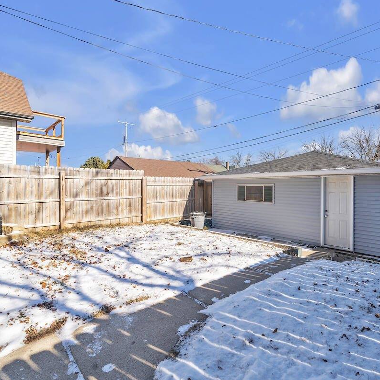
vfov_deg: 80.7
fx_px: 224
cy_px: 191
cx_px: 233
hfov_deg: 79.5
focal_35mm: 18
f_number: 9
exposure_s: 1/100
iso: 100
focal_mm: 14
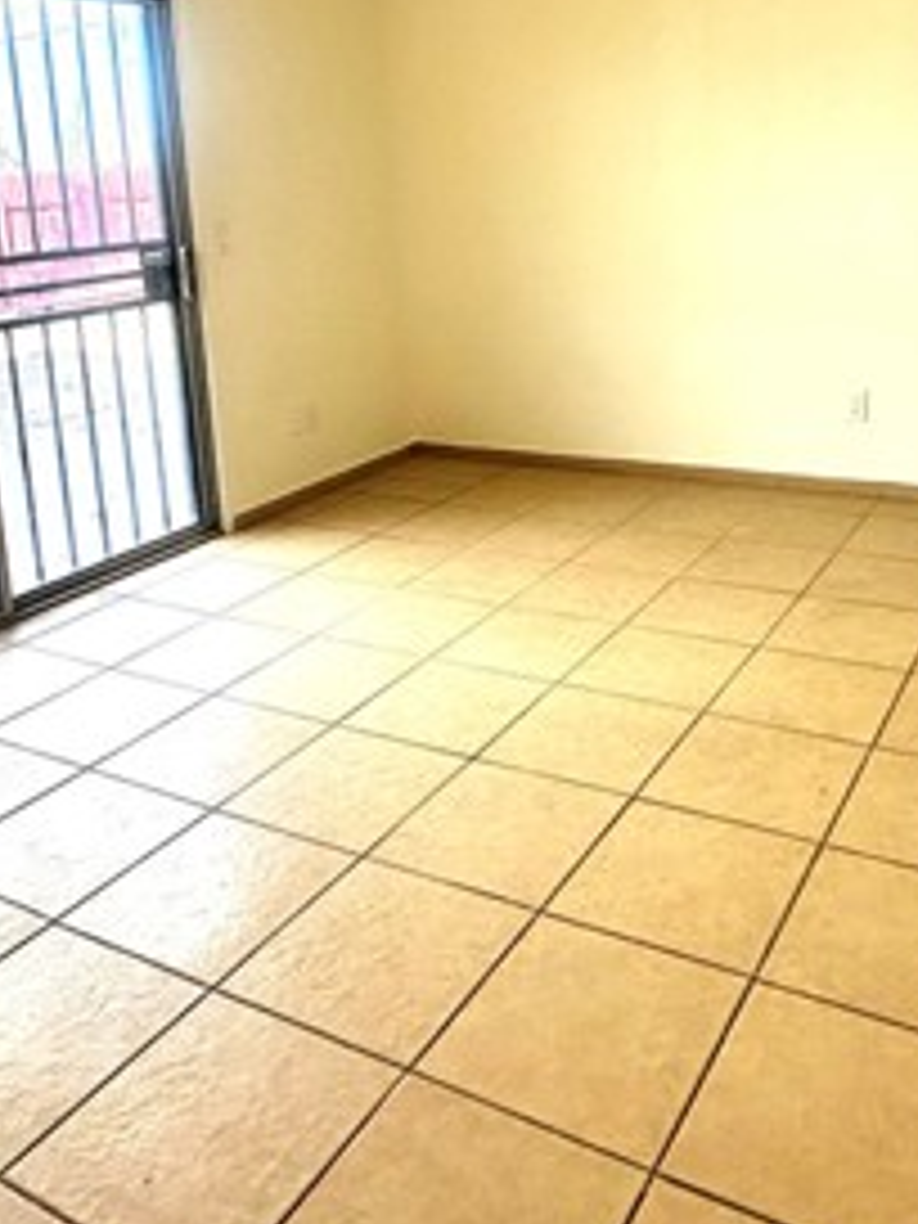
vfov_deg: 53.4
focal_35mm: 33
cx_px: 554
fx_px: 1167
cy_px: 338
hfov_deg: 42.7
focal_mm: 2.22
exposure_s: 1/120
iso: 125
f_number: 2.2
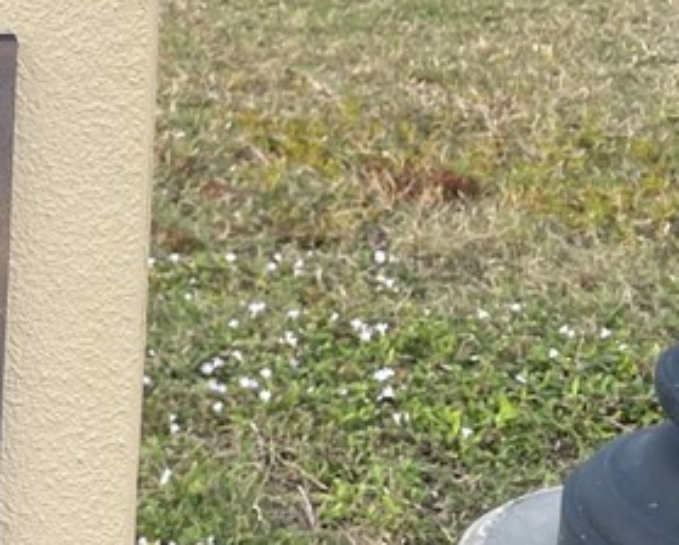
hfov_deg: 16.9
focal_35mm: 93
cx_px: -545
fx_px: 1872
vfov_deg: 15.7
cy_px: -180
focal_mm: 4.2
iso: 32
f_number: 1.6
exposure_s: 1/636
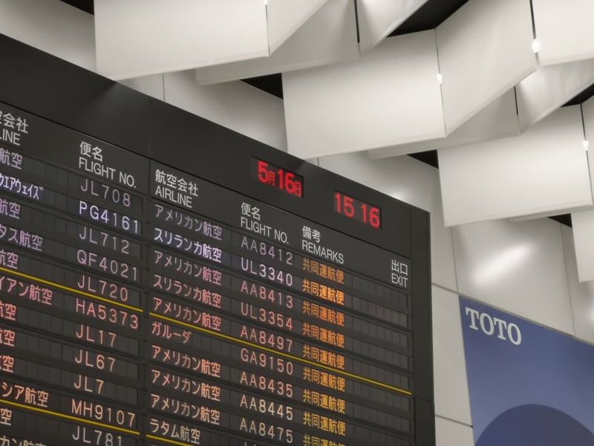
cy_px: 223
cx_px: 297
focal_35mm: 125
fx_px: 2145
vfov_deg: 11.9
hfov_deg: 15.8
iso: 80
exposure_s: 1/50
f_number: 2.4
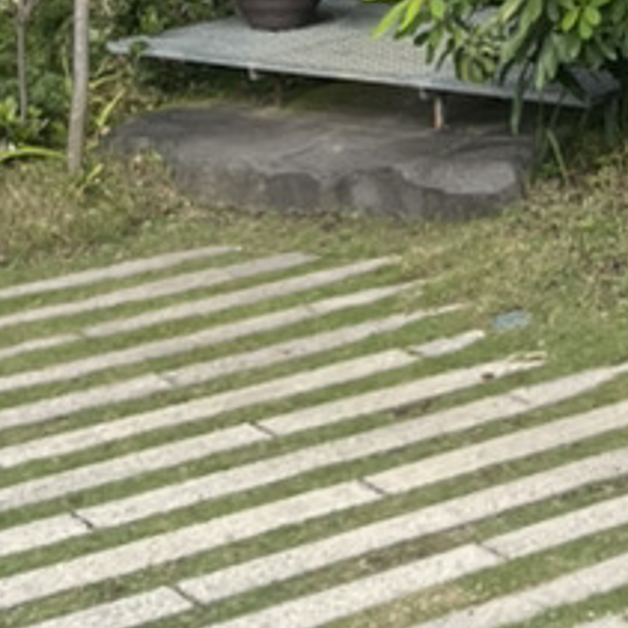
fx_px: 2689
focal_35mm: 131
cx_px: 646
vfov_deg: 10.9
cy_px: -967
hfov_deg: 13.1
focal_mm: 5.1
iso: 50
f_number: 1.6
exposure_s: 1/2062
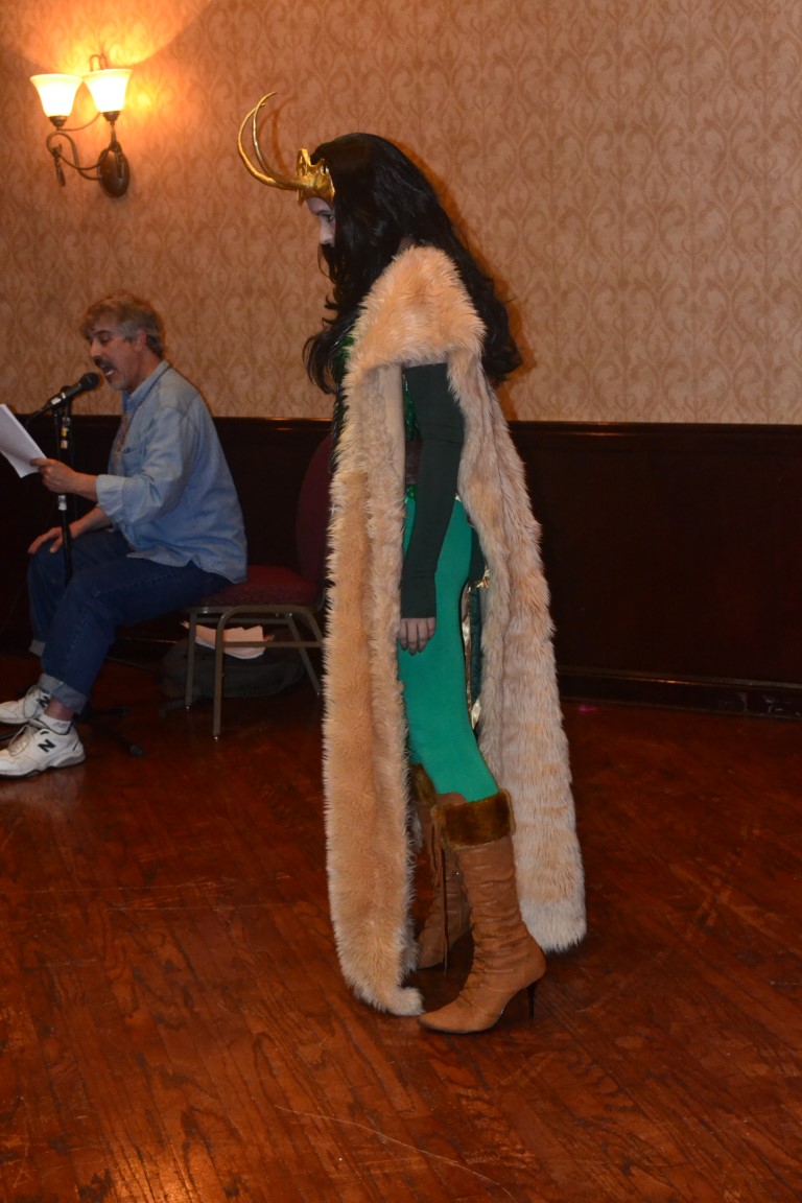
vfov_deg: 33.4
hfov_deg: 22.6
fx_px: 2005
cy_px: 602
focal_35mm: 60
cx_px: 401
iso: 3200
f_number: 7.1
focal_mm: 40
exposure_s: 1/60
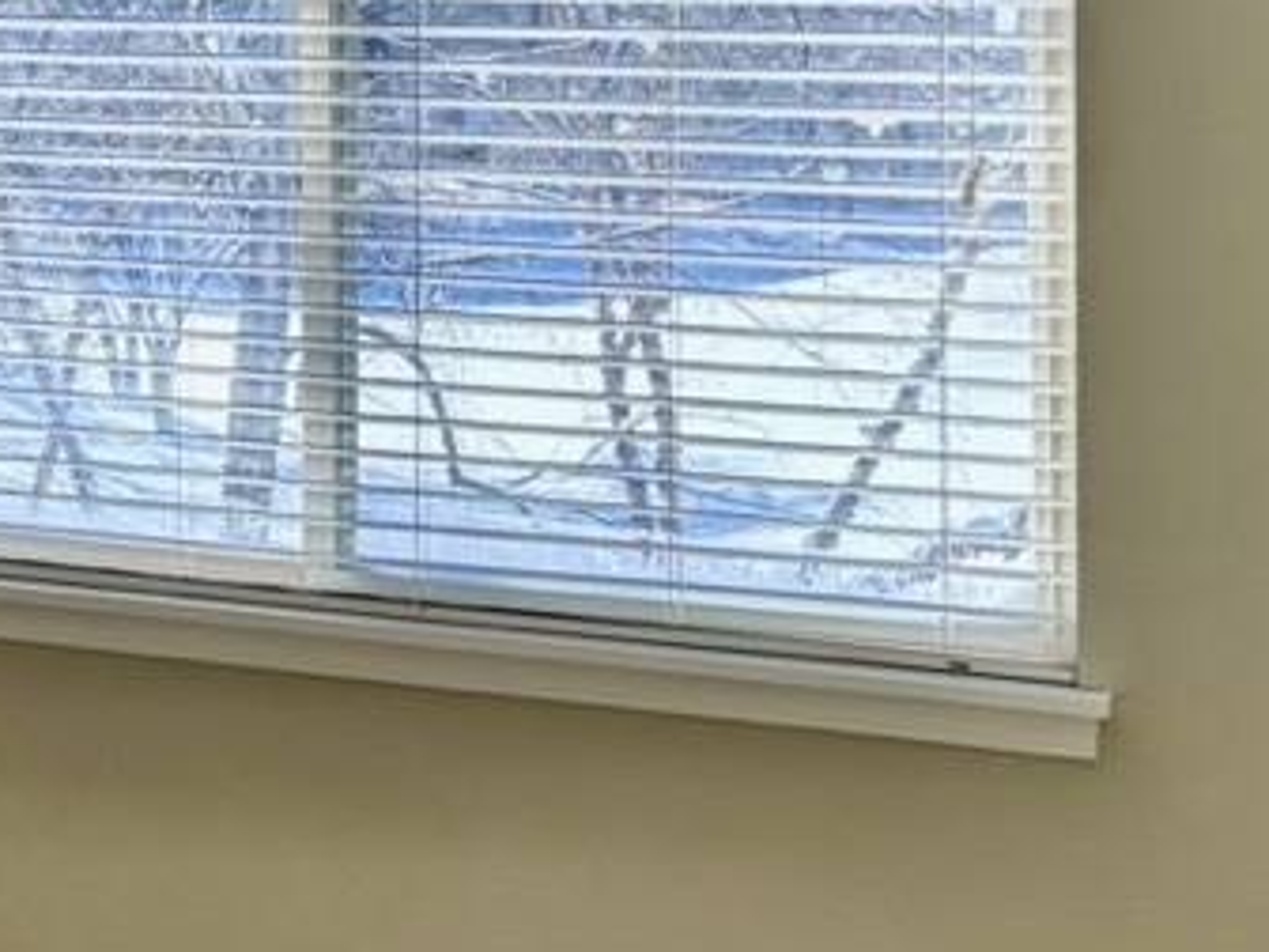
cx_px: -506
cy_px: -223
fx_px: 3629
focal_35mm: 99
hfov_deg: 18.1
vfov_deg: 14.4
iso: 50
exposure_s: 1/248
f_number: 1.6
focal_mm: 5.96
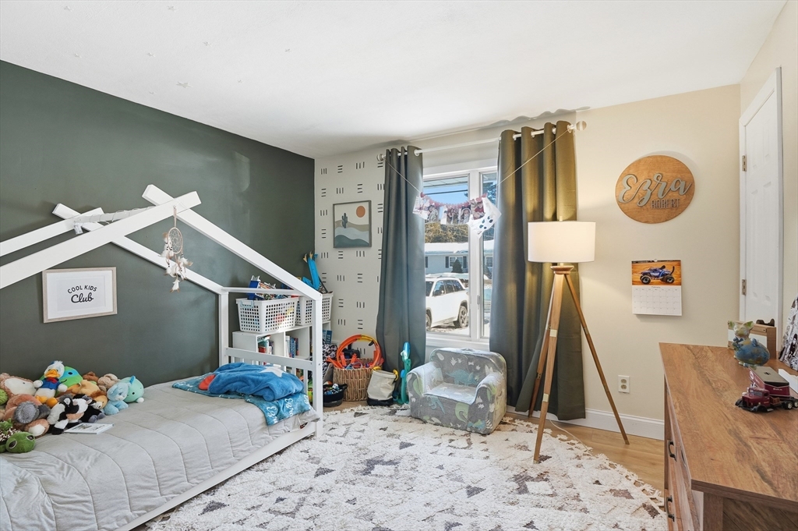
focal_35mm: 16
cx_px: 399
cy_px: 266
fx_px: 365
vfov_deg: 72.0
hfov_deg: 95.0
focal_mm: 11
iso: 400
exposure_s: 1/100
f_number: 7.1
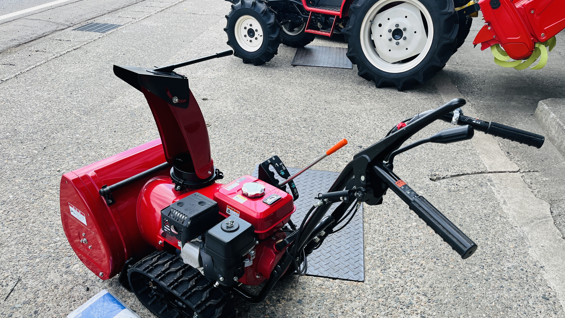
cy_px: 201
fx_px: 434
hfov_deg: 66.1
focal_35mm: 29
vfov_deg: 39.9
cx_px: 282
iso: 50
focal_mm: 5.1
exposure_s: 1/891
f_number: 1.6
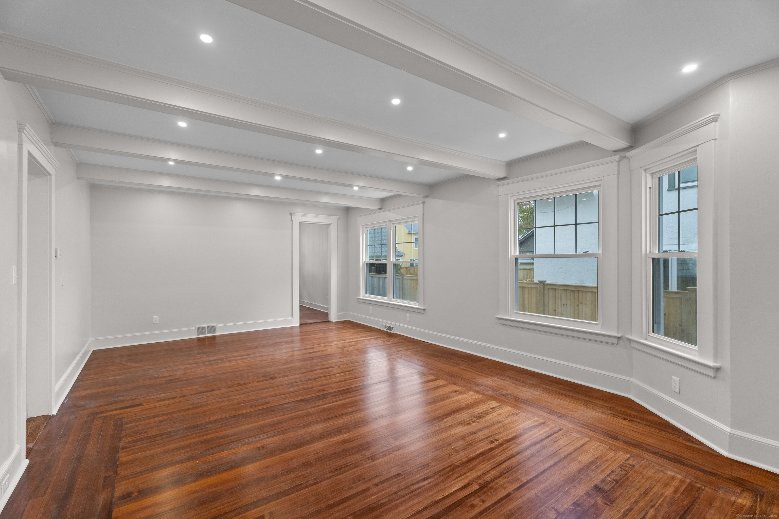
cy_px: 260
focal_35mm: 16
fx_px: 346
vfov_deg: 73.7
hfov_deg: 96.7
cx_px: 390
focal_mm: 16
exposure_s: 1/8
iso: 1600
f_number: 7.1
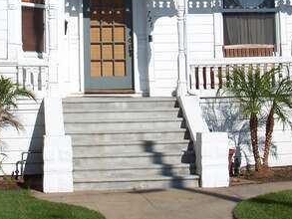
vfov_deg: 14.4
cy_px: -17
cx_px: 131
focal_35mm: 101
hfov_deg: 19.4
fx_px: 852
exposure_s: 1/800
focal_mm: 7.8
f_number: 4
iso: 64
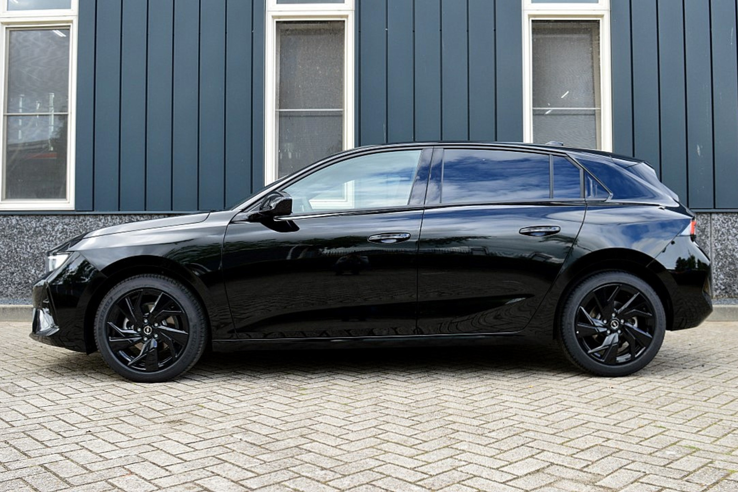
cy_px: 246
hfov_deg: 53.1
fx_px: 738
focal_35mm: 36
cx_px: 369
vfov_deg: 36.9
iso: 400
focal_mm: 24
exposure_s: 1/125
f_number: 9
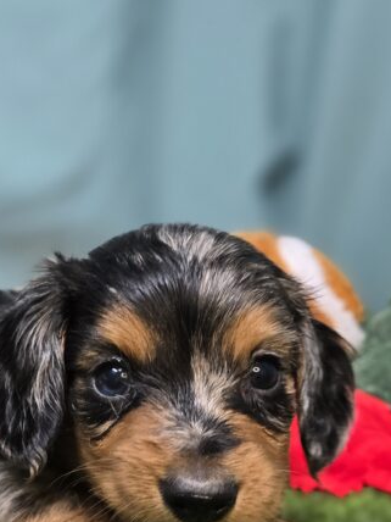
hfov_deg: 25.4
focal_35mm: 55
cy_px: 370
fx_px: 828
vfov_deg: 34.4
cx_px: 12
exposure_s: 1/120
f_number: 1.7
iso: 160
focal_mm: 6.3
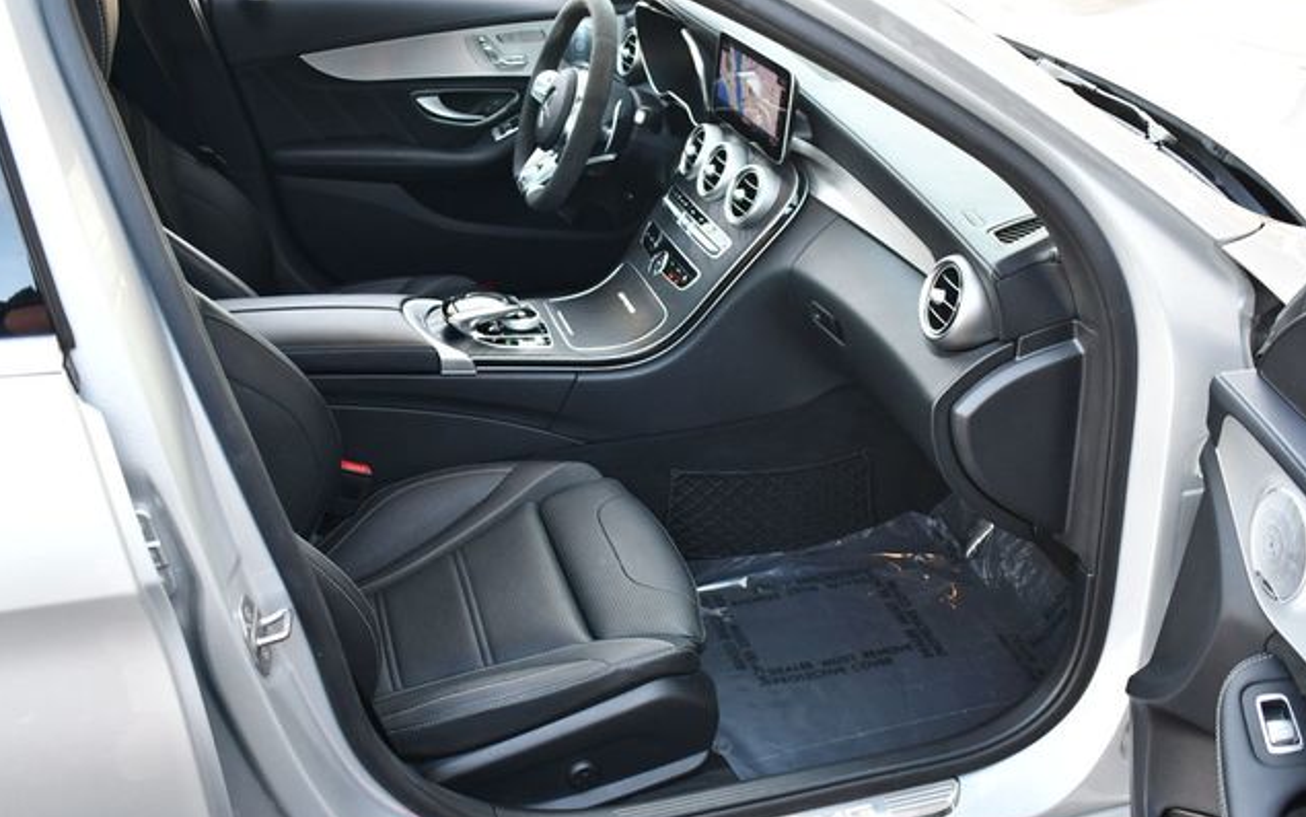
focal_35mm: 37
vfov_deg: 34.4
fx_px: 1317
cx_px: 654
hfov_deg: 52.7
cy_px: 424
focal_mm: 18
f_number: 3.5
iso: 800
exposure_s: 1/160
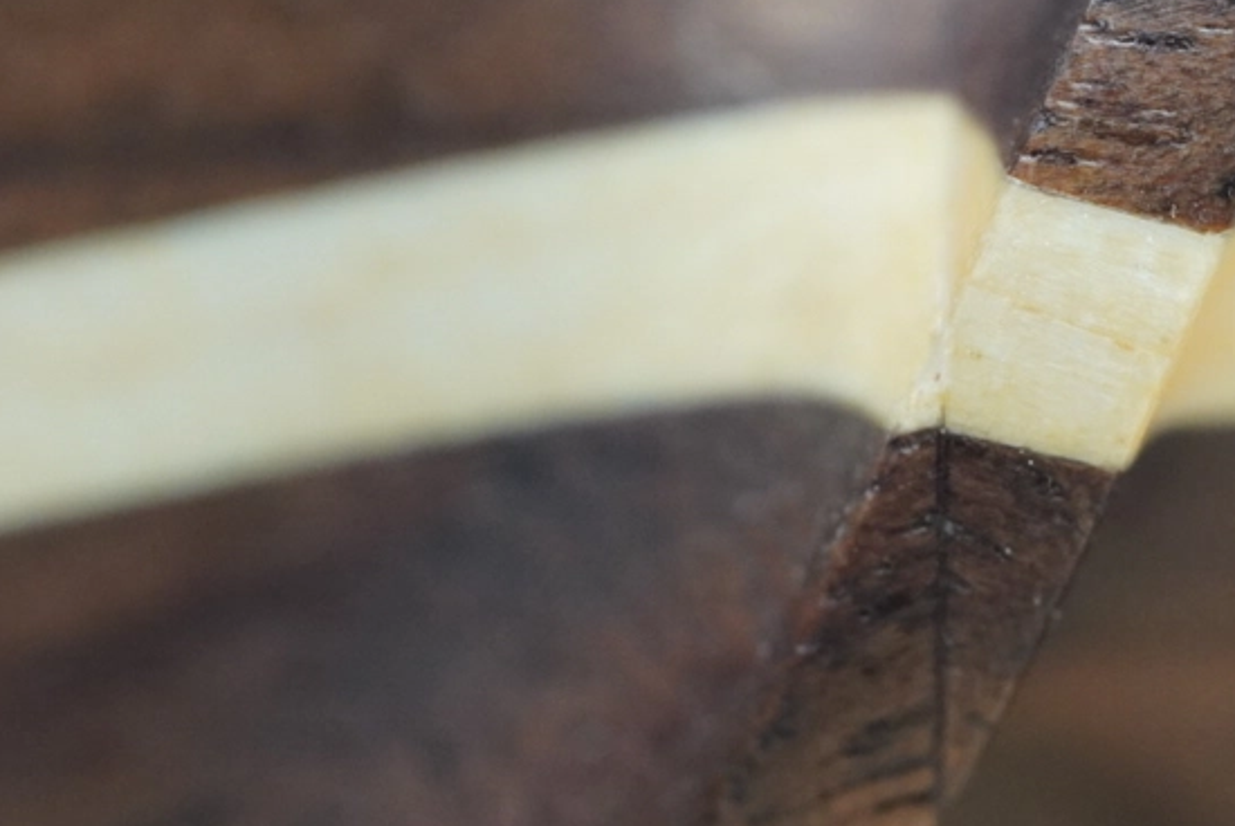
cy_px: 267
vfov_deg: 3.7
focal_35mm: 368
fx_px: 12638
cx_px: 1085
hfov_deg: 5.6
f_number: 3.2
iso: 1600
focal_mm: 90
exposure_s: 1/160
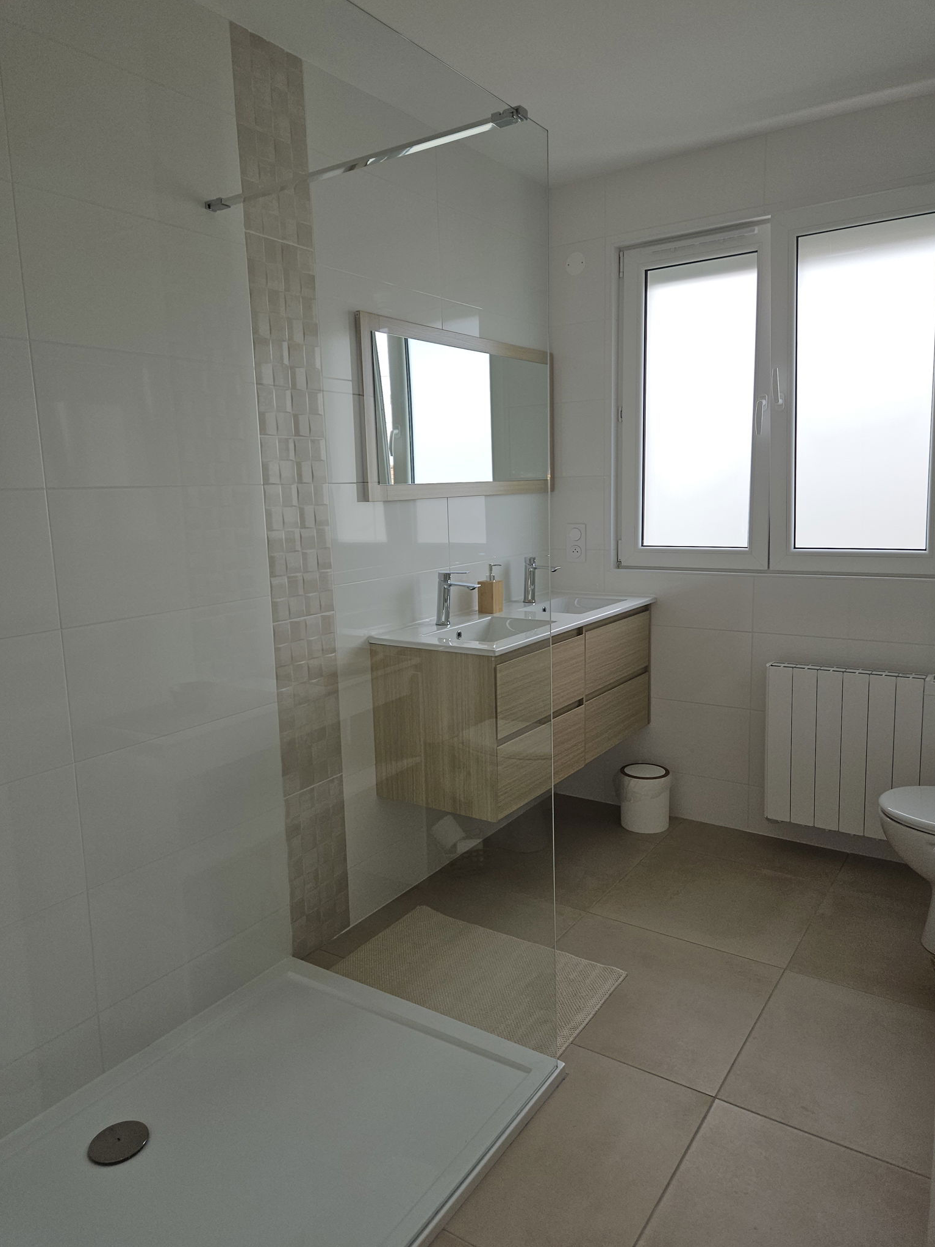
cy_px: 615
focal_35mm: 24
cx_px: 465
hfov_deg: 56.8
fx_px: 864
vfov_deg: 71.6
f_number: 1.8
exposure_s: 1/113
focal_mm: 5.4
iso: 25
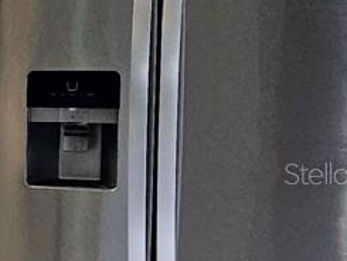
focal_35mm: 150
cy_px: 173
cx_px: -715
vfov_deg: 9.9
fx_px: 1504
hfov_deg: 9.8
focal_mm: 5.4
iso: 64
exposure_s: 1/60
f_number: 1.8
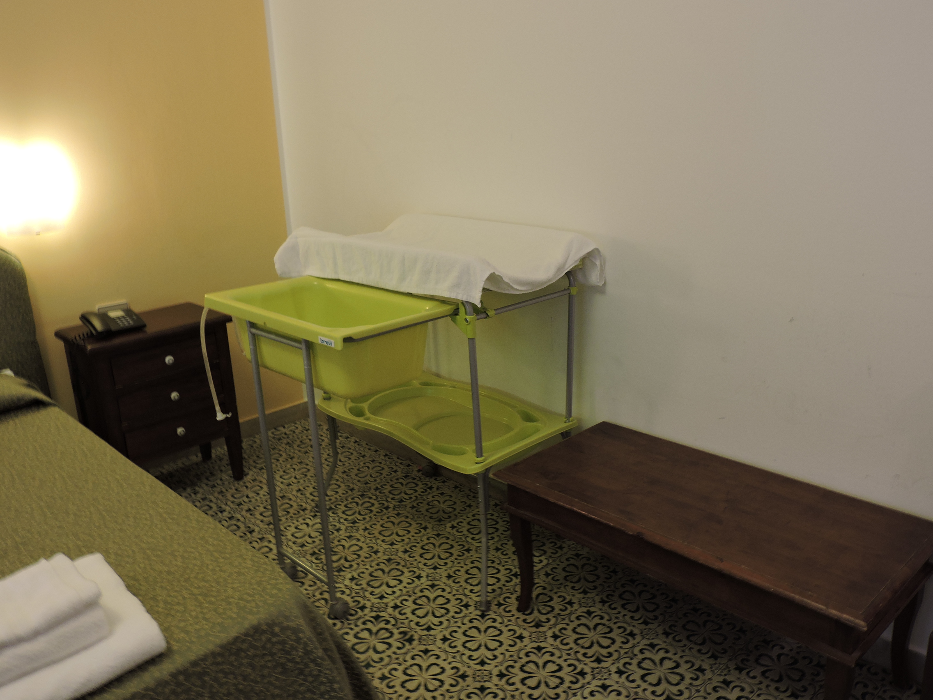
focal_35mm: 30
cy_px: 350
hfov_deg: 60.0
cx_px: 466
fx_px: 809
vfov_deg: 46.8
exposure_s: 1/4
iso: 100
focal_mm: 5.4
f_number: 3.1
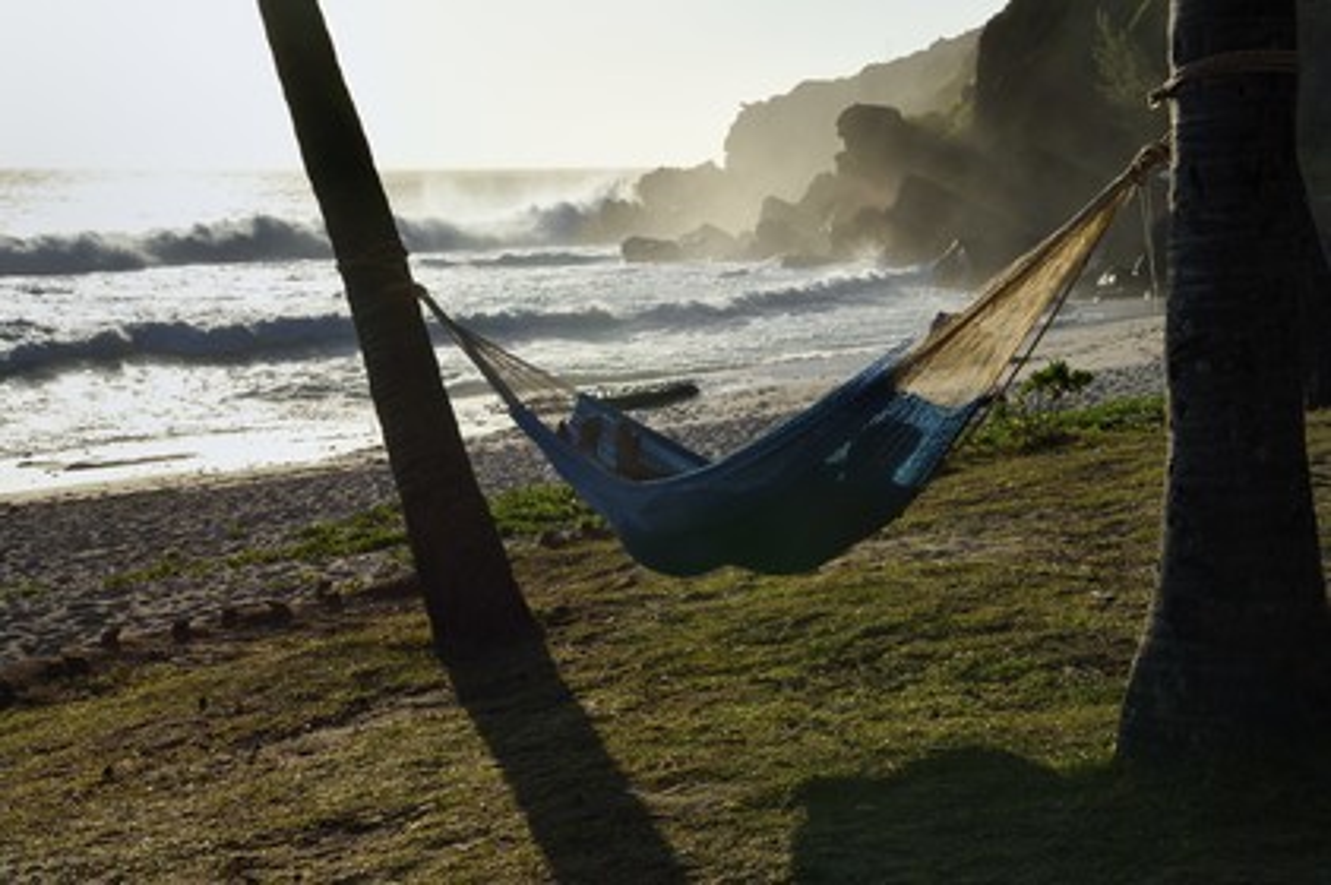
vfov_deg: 24.2
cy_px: 442
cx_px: 666
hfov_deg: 35.7
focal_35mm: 56
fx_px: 2069
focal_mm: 56
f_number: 18
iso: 200
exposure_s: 1/250
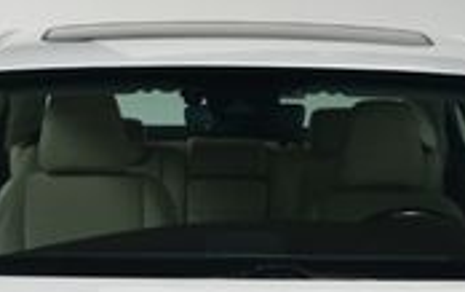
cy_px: 563
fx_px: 1851
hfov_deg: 14.3
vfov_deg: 8.6
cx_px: 206
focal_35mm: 146
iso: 100
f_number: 13
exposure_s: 1/160
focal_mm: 26
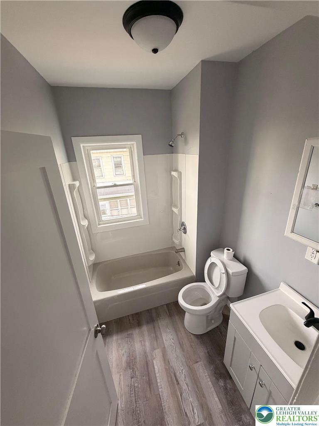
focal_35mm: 14
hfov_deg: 85.7
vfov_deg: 102.1
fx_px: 172
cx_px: 160
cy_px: 213
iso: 320
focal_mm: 2.22
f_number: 2.2
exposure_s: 1/92
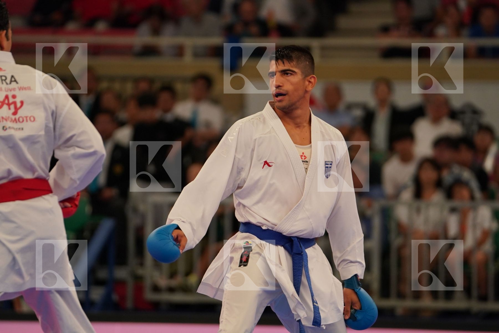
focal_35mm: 300
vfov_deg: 4.6
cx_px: 250
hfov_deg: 6.9
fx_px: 4158
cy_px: 166
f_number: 2.8
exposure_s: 1/1000
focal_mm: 200
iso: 1250
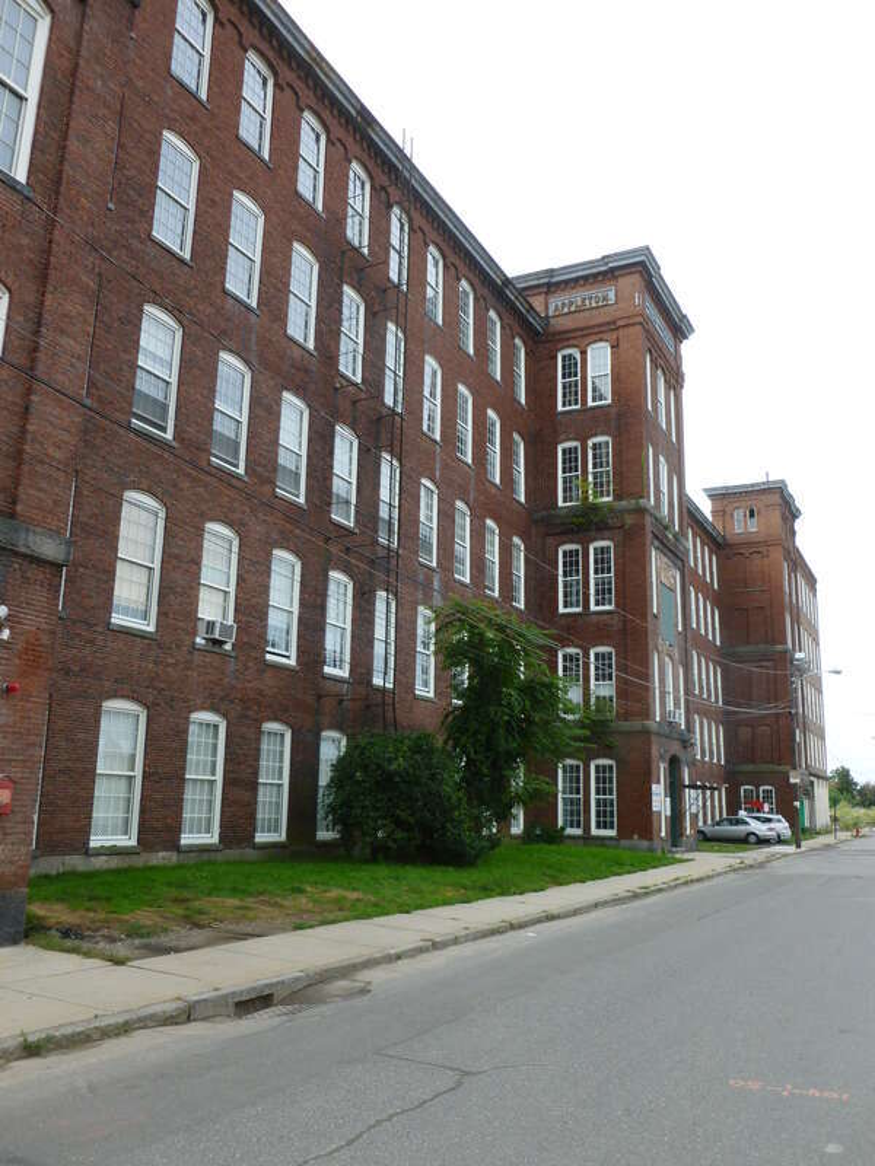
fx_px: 944
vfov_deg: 63.4
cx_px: 438
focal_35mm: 28
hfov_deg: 49.7
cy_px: 583
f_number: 3.3
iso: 100
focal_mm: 5
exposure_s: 1/320
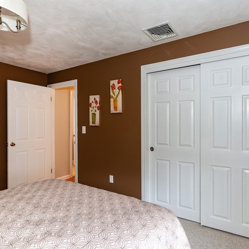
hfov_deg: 69.1
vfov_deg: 69.6
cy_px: 124
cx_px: 147
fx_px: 179
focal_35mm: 22
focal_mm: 17
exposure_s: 1/2.5
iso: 320
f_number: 6.3
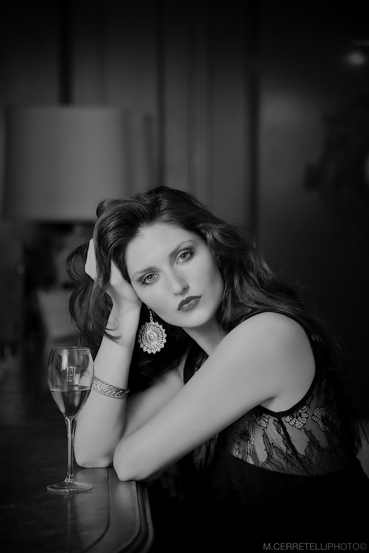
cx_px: 184
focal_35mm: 110
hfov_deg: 12.5
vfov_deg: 18.6
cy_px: 276
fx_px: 1691
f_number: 4
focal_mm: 110
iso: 800
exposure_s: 1/100
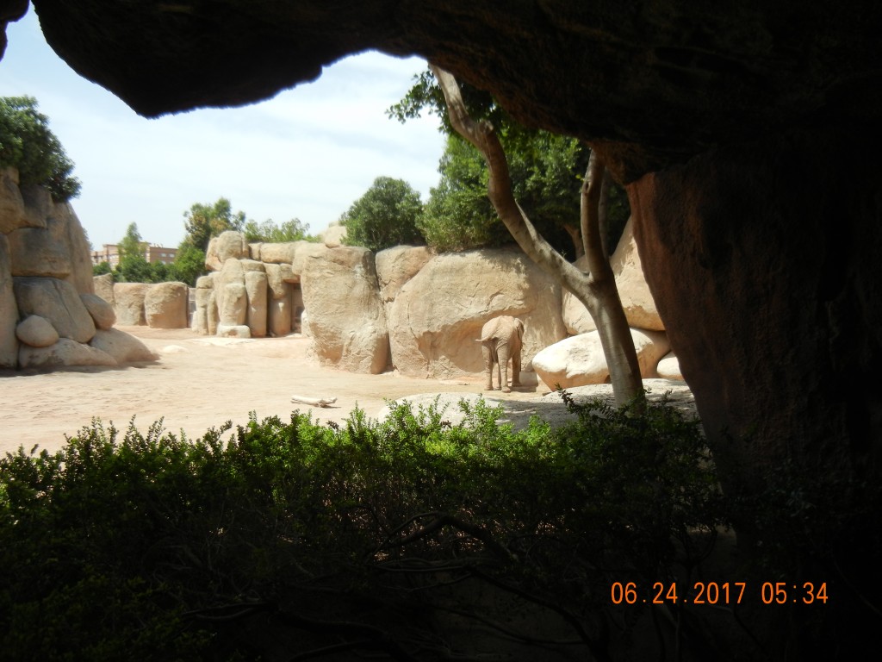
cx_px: 441
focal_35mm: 30
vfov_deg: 46.8
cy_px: 331
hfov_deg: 60.0
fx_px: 764
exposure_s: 1/964
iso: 160
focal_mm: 5.4
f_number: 3.5
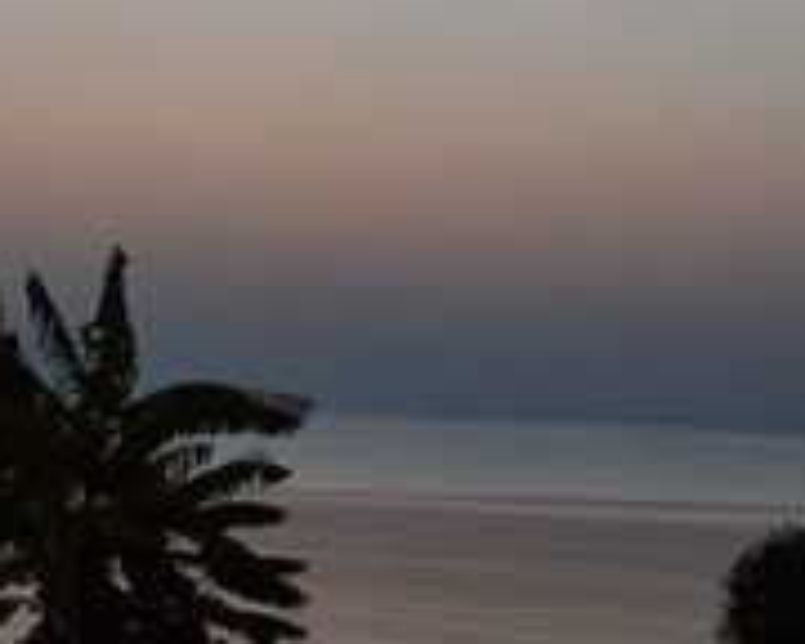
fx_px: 2907
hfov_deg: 15.8
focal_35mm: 122
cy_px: -161
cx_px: 371
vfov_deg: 12.3
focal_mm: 26
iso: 3200
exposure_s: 1/8
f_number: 3.8
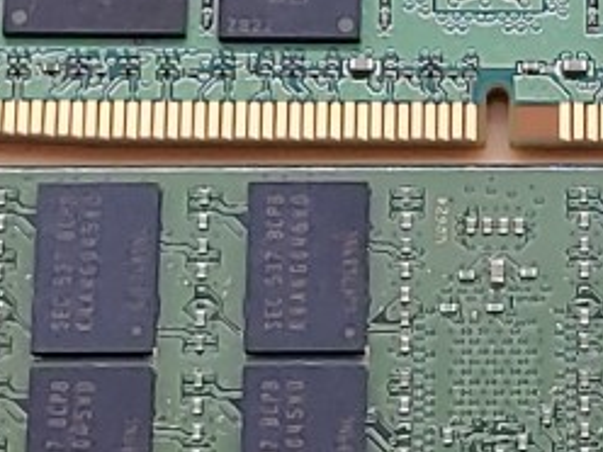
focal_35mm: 226
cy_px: 56
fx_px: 3937
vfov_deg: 6.6
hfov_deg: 8.7
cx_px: 550
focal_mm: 4.36
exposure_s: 1/120
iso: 50
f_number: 1.8
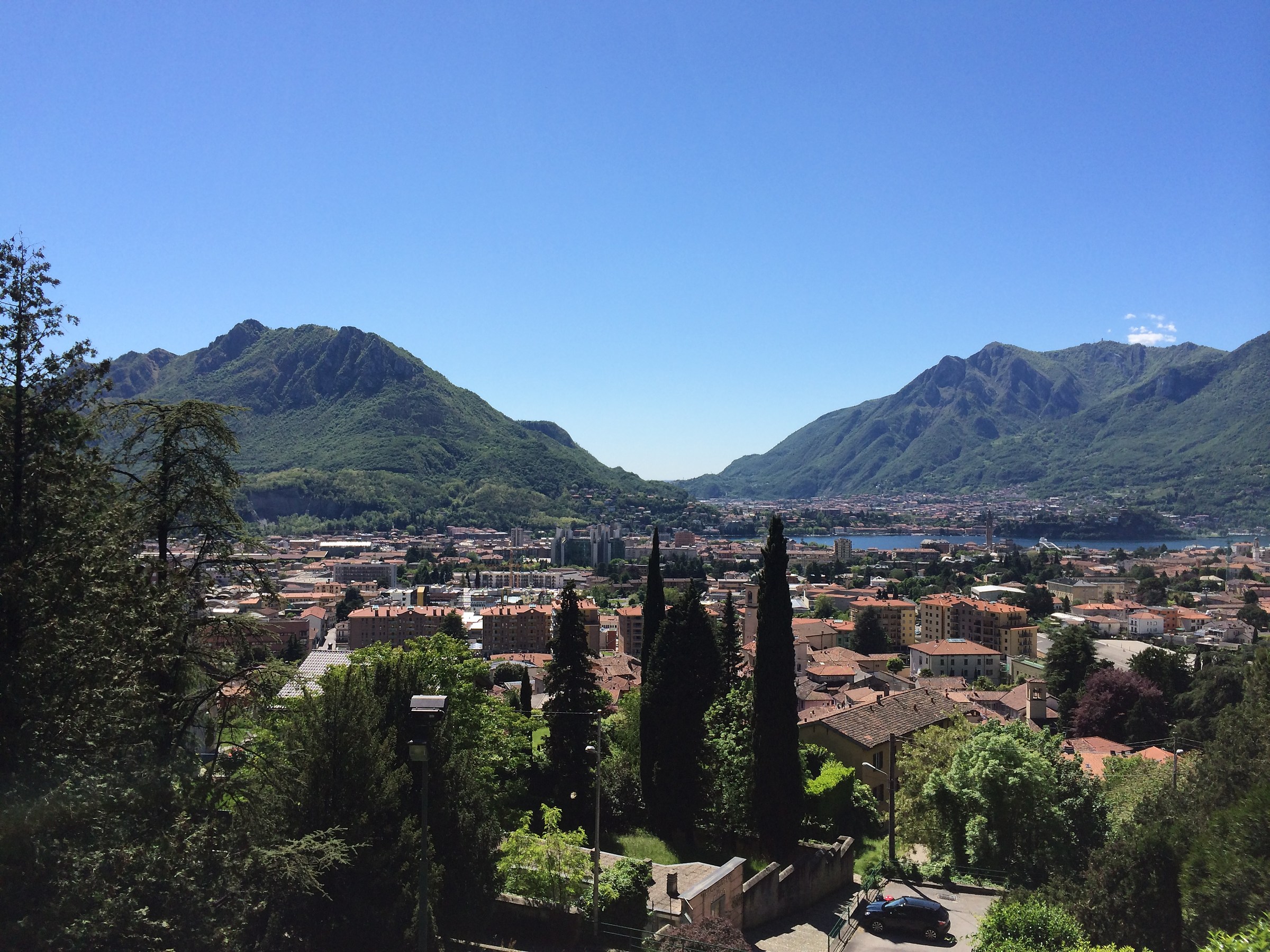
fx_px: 1101
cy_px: 476
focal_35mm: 30
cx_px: 635
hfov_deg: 60.0
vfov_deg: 46.8
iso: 32
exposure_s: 1/2283
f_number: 2.2
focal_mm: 4.12
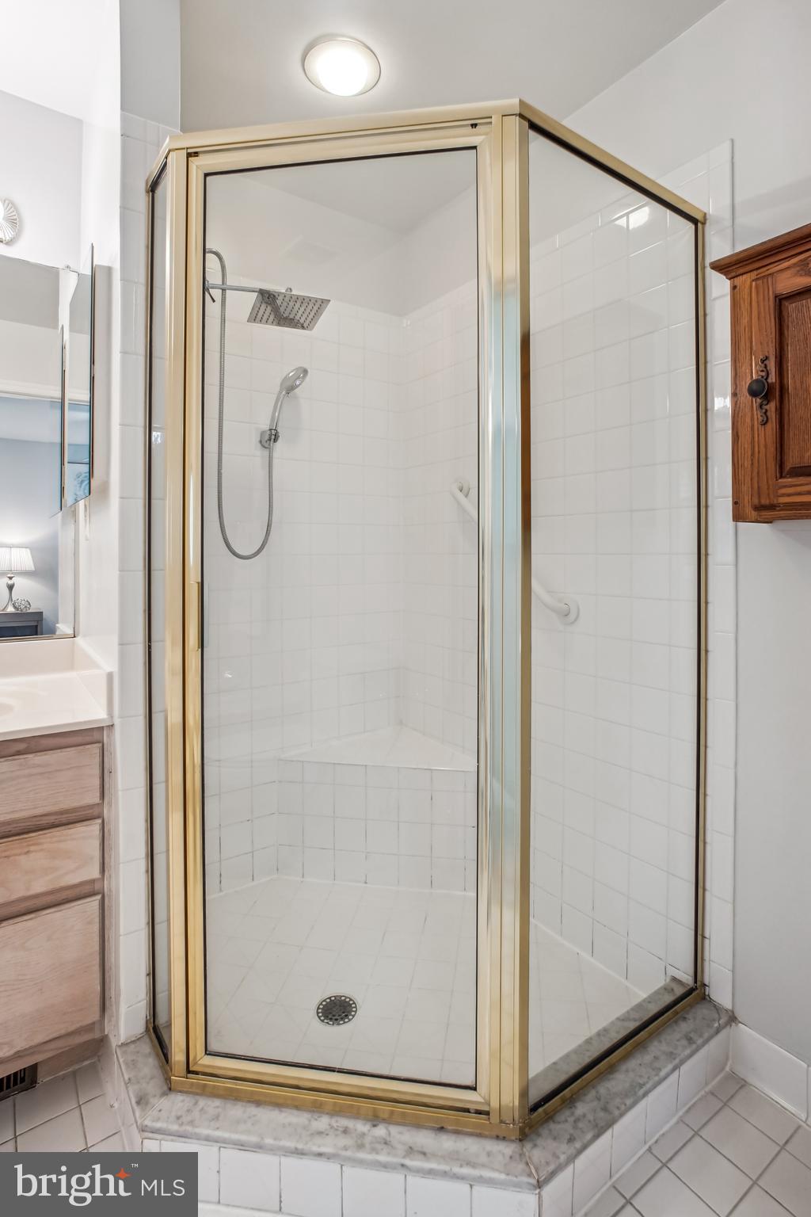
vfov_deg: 95.0
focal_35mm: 16
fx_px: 558
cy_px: 608
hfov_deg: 72.1
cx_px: 406
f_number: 8
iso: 500
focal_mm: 11
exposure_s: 1/15
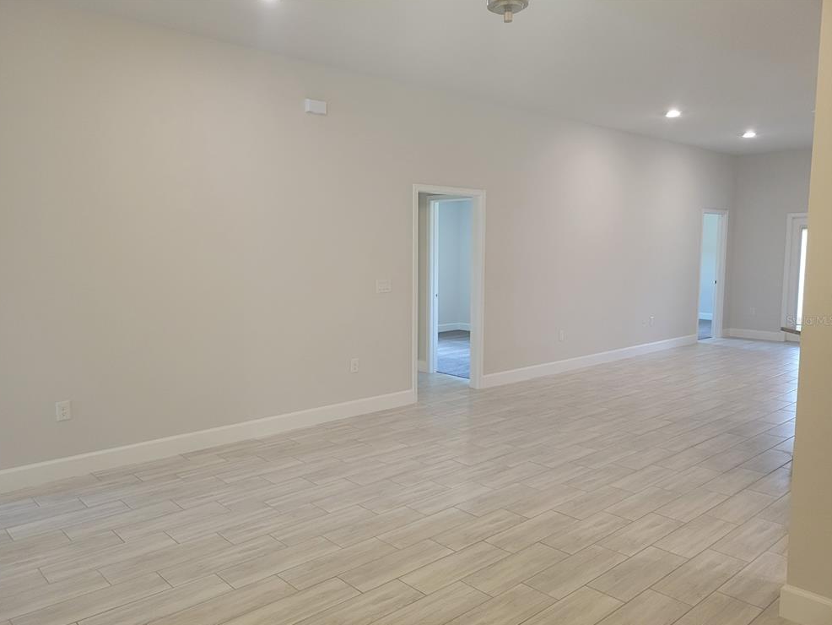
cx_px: 406
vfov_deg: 51.4
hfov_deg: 65.3
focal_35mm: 27
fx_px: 649
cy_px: 320
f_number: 1.8
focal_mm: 5.4
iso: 250
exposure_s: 1/120
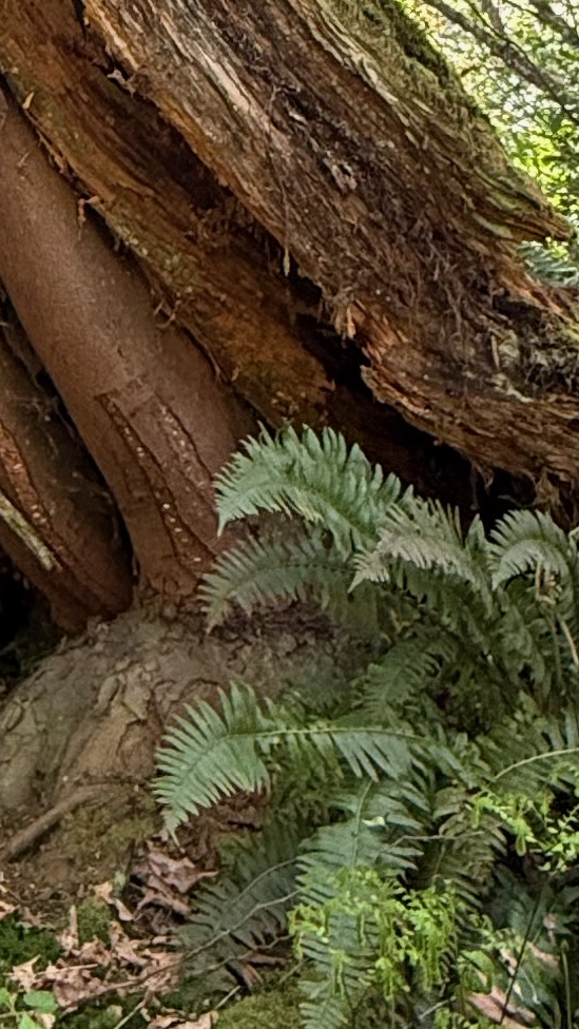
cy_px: -135
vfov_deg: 29.6
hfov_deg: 17.5
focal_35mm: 63
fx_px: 1720
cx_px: -242
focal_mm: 2.22
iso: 125
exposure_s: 1/99
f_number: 2.2
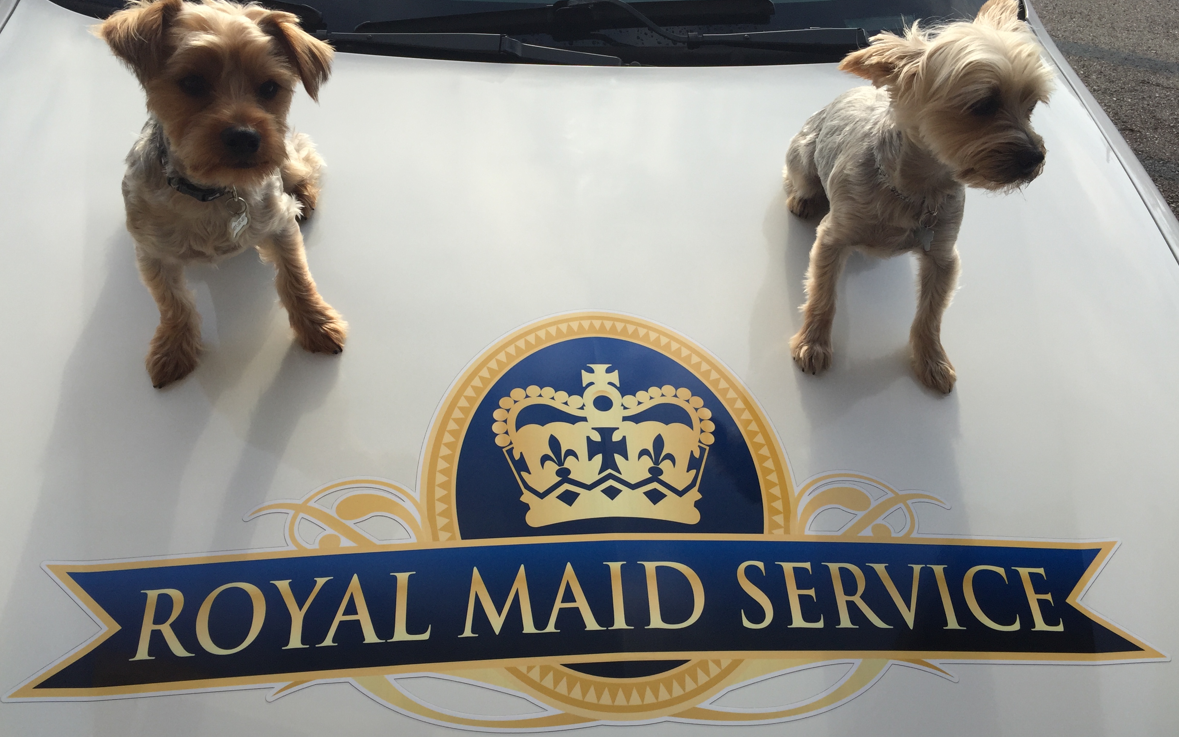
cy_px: 389
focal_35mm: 31
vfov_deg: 40.6
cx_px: 586
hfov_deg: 61.2
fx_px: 996
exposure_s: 1/1721
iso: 32
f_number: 2.2
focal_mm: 4.15
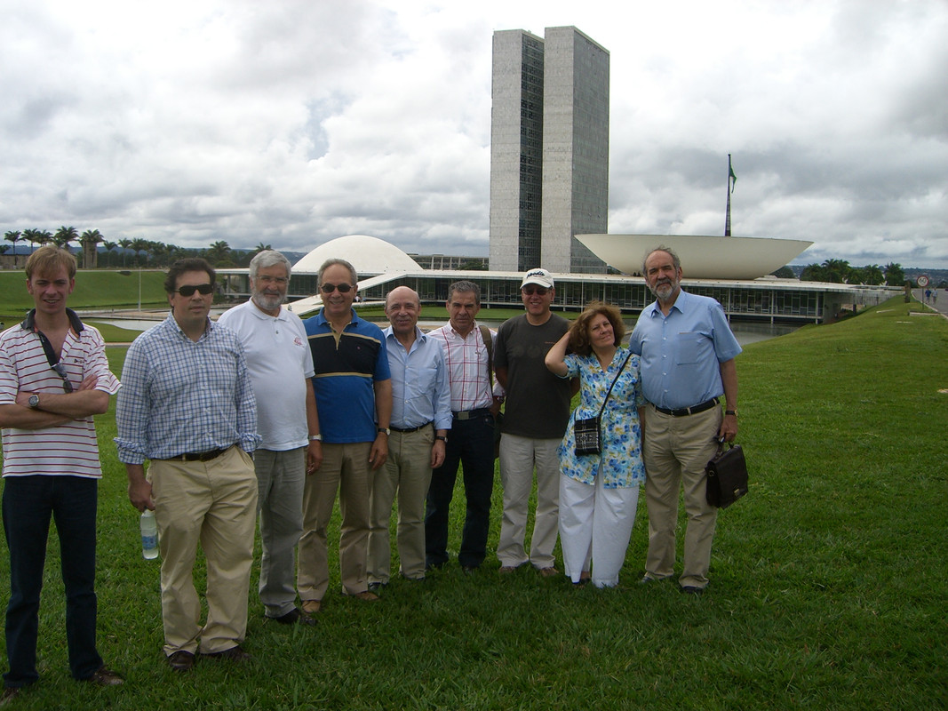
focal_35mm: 38
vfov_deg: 37.7
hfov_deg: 49.0
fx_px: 1041
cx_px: 474
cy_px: 356
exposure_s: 1/800
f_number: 4.3
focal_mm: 6.2
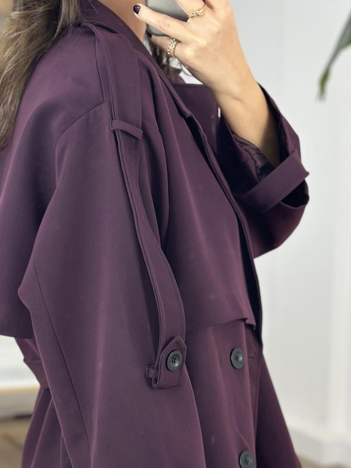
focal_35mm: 83
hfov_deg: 17.8
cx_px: 170
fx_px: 1122
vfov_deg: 23.4
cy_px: 343
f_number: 1.78
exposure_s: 1/105
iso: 80
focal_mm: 6.86
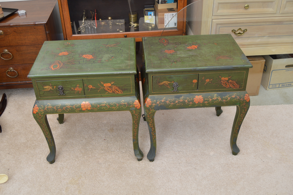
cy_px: 98
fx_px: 317
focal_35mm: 39
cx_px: 146
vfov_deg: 34.1
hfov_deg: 49.6
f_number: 5
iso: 200
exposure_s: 1/160
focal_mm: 26
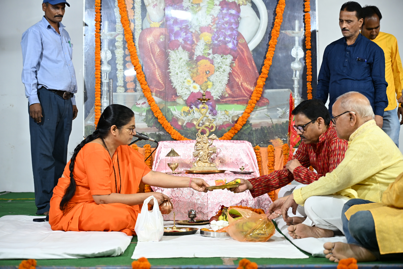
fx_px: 784
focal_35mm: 70
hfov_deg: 28.8
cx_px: 202
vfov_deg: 19.5
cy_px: 134
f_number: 4
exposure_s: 1/60
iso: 1000
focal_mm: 70
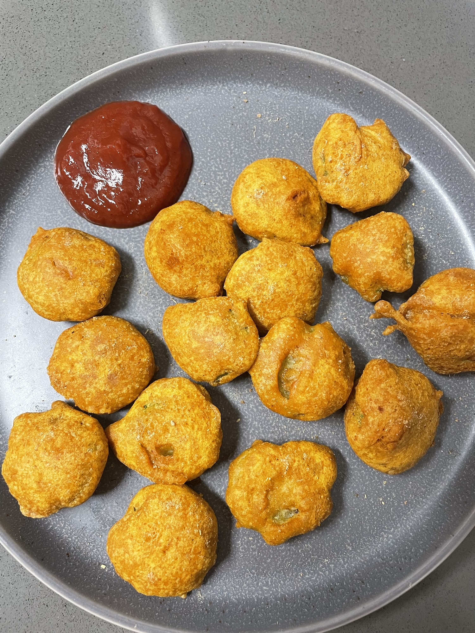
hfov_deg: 53.1
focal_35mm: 26
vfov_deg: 67.3
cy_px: 316
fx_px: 476
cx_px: 238
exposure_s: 1/60
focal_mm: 4.2
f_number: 1.6
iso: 250
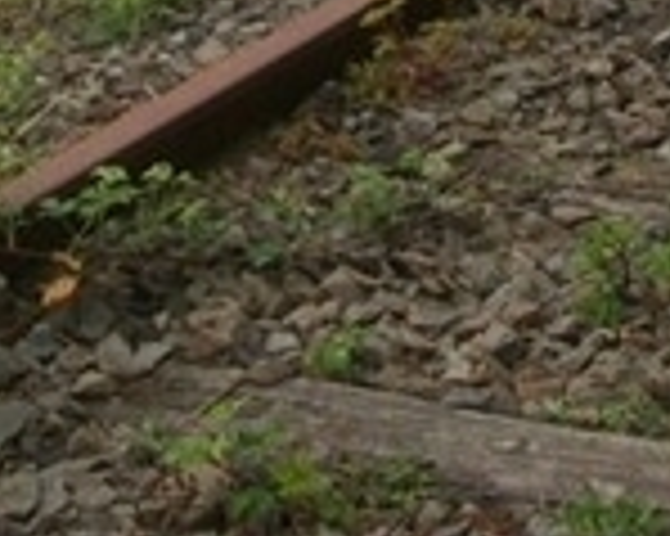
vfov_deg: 11.3
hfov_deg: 15.2
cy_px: -473
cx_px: 486
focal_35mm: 126
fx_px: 2497
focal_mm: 5.7
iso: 80
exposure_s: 1/800
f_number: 2.9
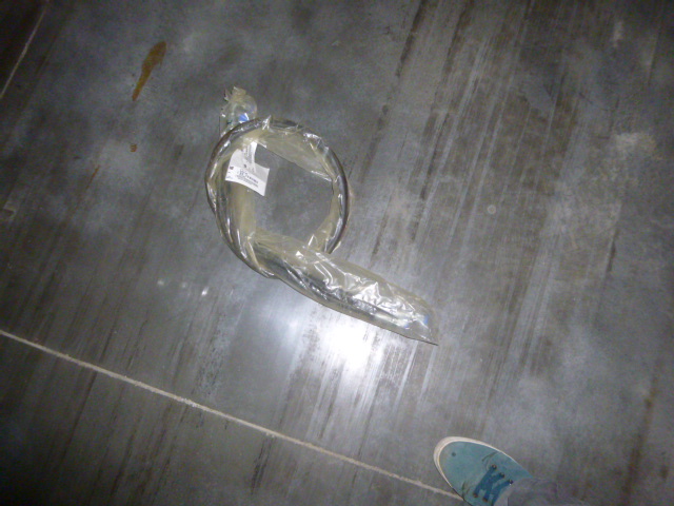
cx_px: 337
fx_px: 487
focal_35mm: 25
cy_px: 253
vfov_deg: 54.9
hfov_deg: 69.4
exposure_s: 1/60
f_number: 3.1
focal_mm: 4.5
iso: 320
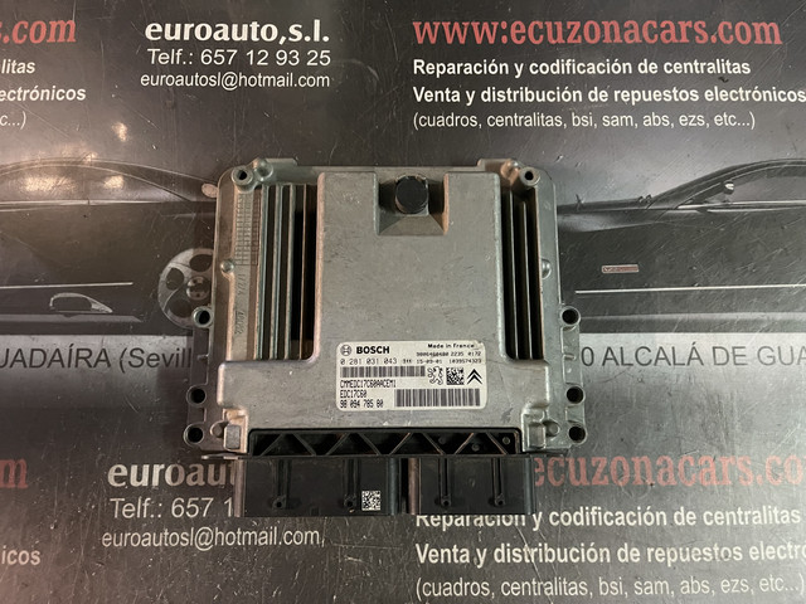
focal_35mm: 26
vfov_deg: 53.1
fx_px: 605
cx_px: 403
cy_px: 302
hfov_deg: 67.3
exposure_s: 1/25
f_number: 1.6
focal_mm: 5.1
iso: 640
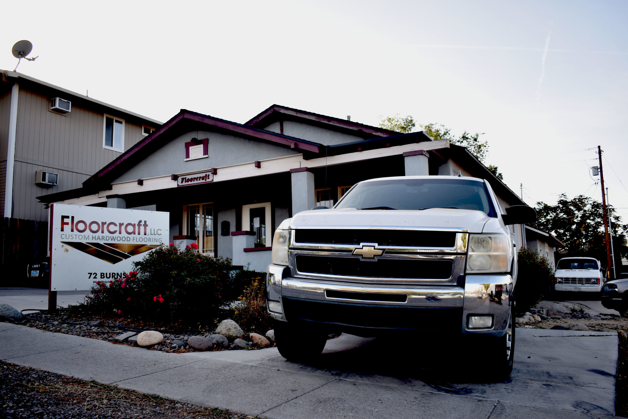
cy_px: 210
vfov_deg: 41.7
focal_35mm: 32
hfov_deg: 59.5
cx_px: 314
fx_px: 549
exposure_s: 1/200
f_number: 3.8
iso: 100
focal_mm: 21
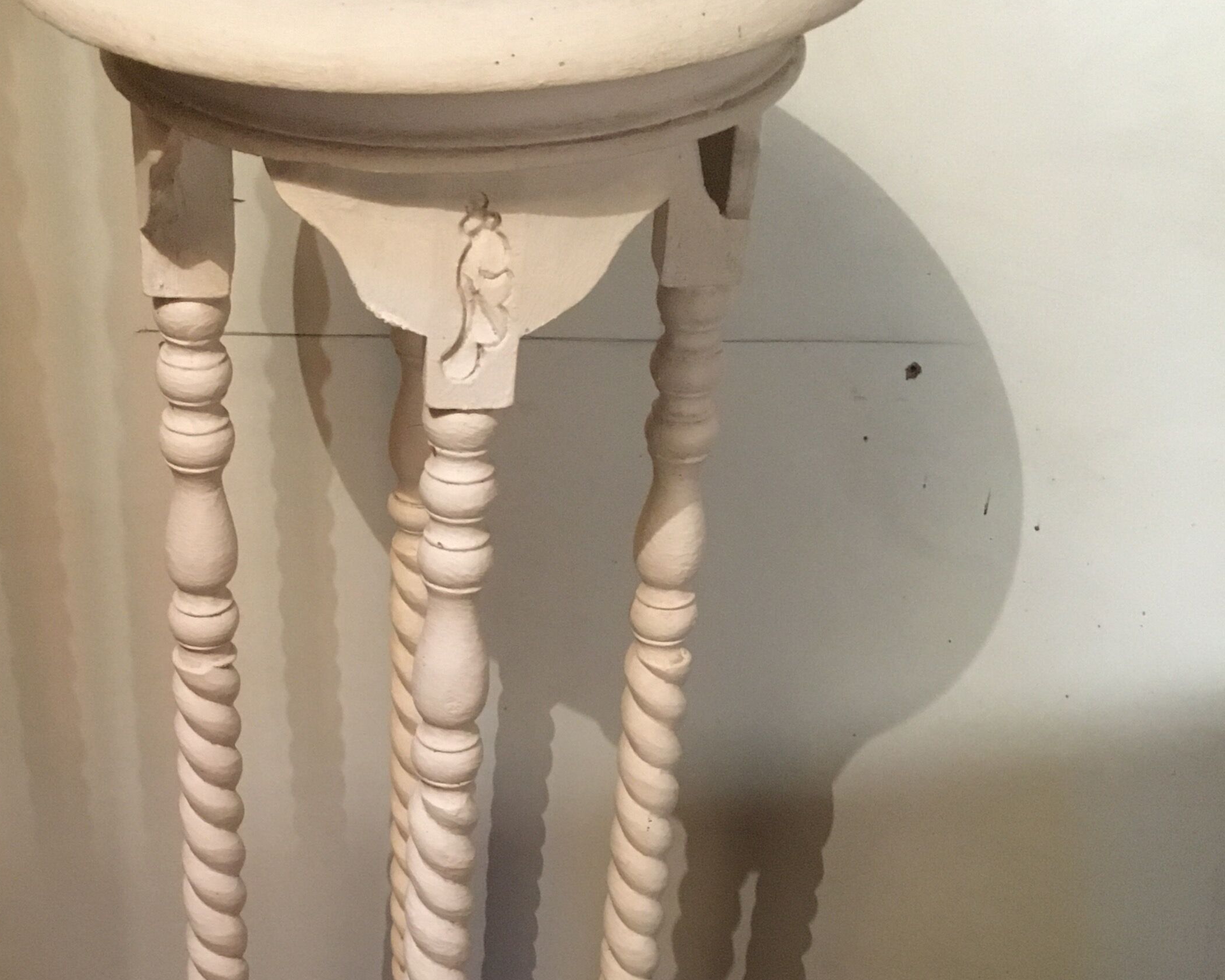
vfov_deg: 26.9
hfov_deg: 34.2
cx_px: 349
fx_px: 1958
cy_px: 924
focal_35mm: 54
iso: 250
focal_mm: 4.15
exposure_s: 1/17
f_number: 2.2
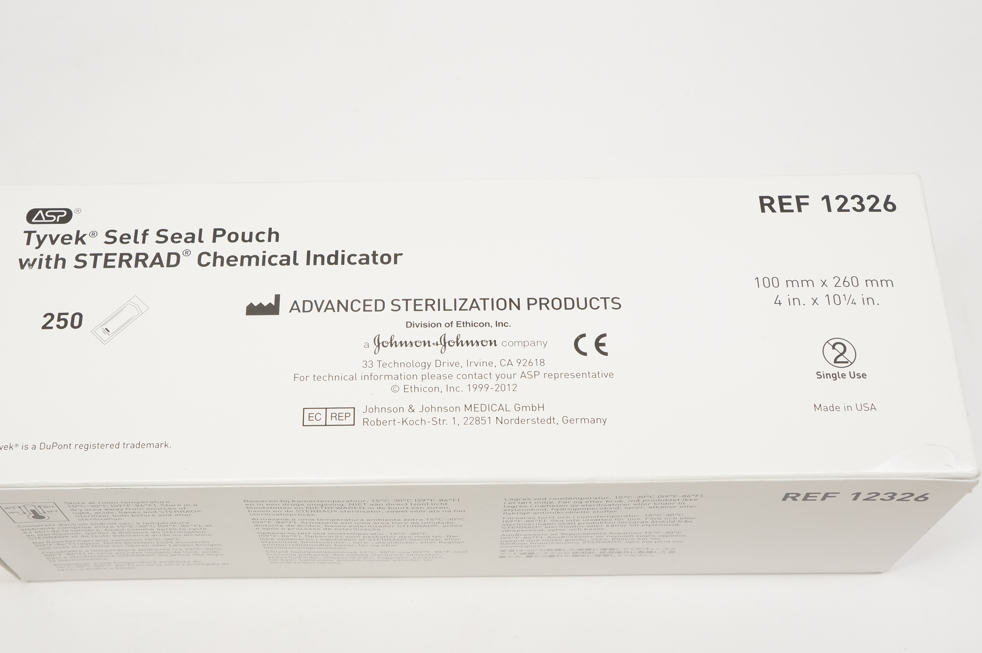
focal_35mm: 45
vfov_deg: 29.8
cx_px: 454
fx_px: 1226
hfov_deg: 43.6
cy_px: 376
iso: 800
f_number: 7.1
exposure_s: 1/100
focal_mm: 26
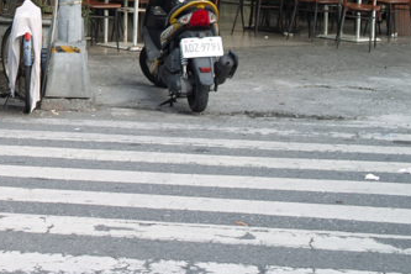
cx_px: -136
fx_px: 1438
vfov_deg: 10.7
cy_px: -27
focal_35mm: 126
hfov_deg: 15.4
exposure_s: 1/50
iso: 100
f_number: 2.8
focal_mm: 24.2
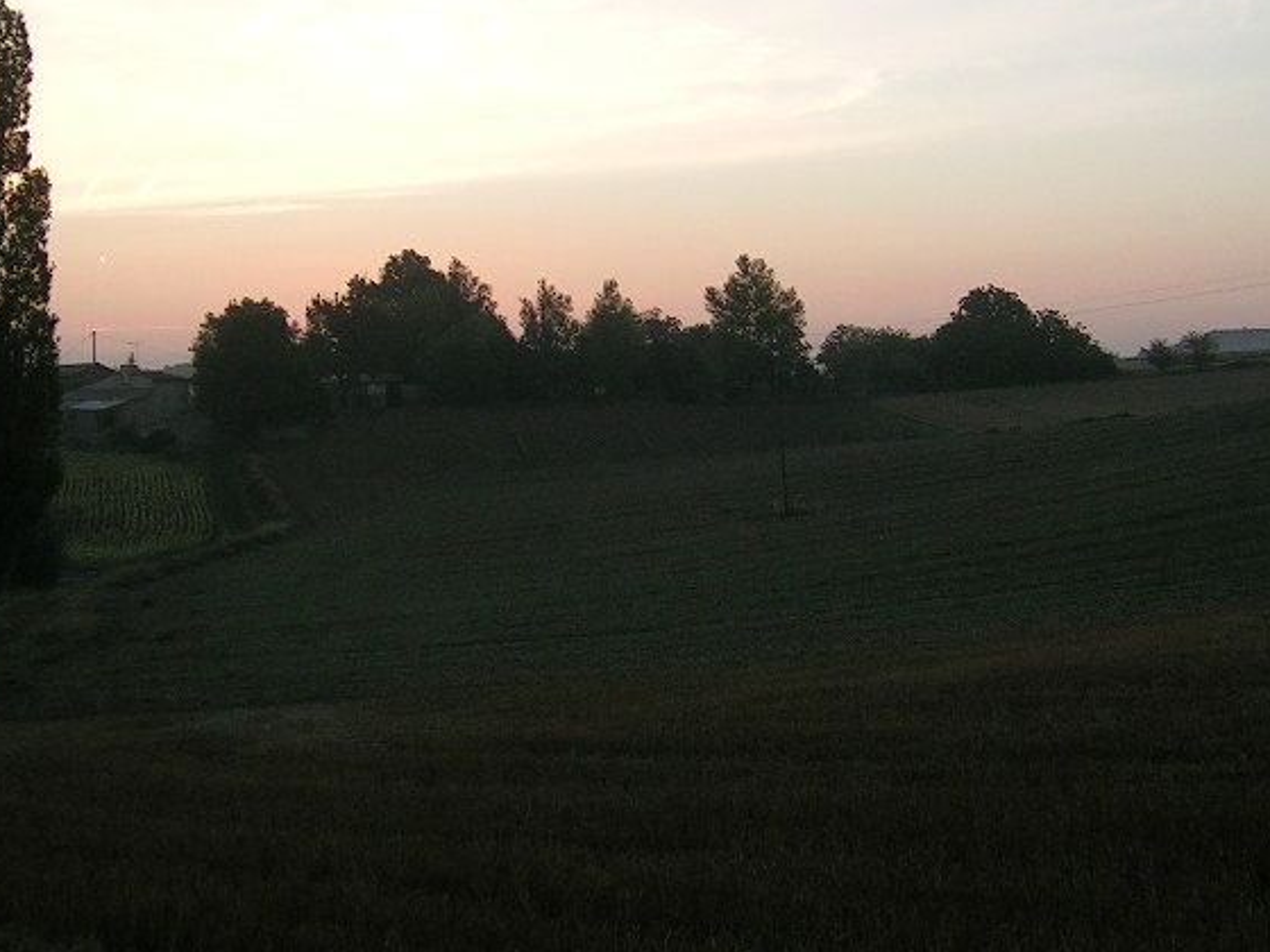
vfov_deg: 22.9
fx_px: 2348
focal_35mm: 64
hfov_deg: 30.2
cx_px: 733
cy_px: 340
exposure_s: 1/163
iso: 50
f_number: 2.8
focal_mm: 5.4
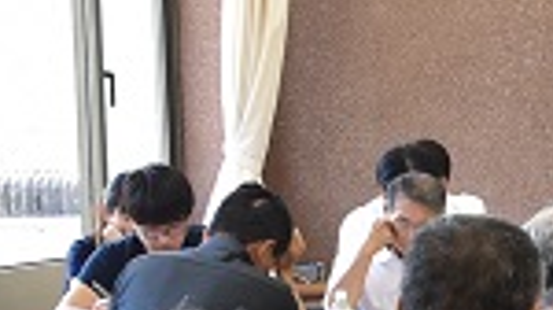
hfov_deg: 9.9
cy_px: 502
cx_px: 1010
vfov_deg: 5.8
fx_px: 3003
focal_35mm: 205
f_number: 9
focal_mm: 30
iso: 800
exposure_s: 1/50
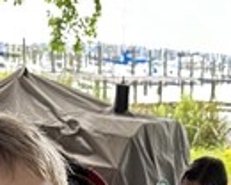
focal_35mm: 101
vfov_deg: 13.7
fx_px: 691
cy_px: 329
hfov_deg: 18.7
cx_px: 197
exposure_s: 1/179
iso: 80
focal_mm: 6.86
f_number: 1.78
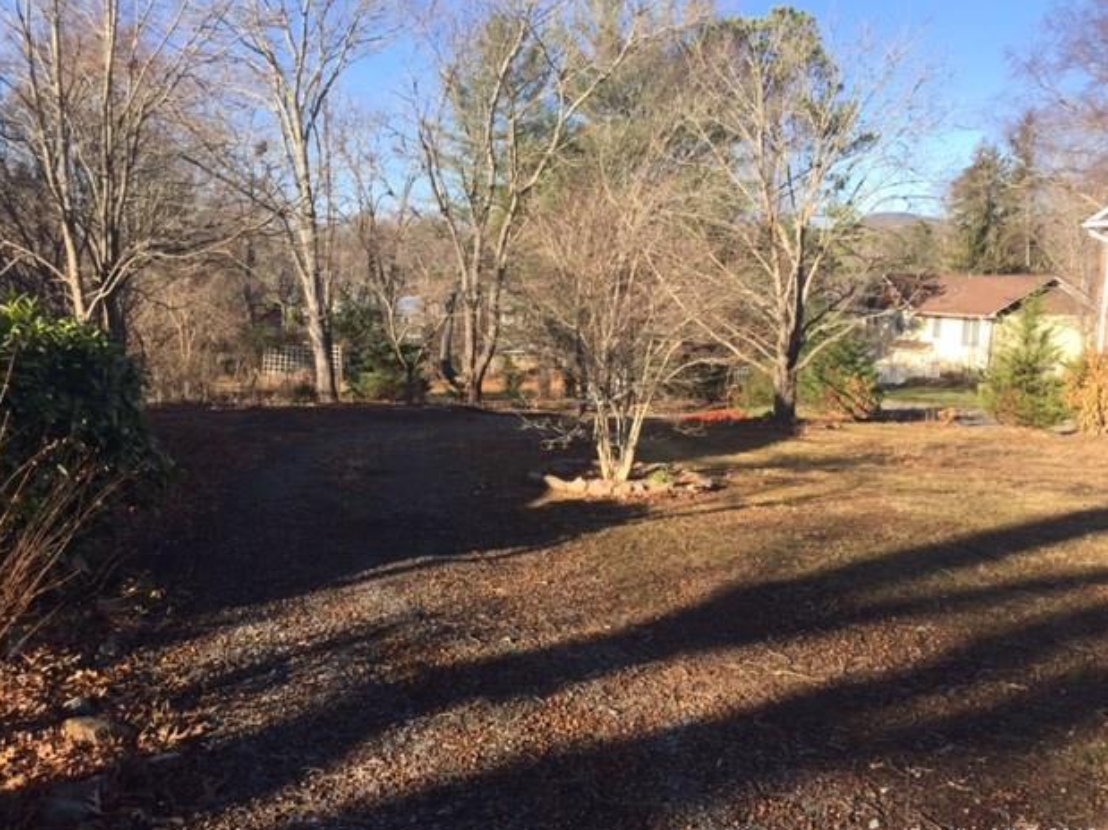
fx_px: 960
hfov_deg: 60.0
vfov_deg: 46.8
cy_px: 426
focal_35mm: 30
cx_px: 539
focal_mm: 4.15
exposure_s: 1/746
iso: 32
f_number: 2.2
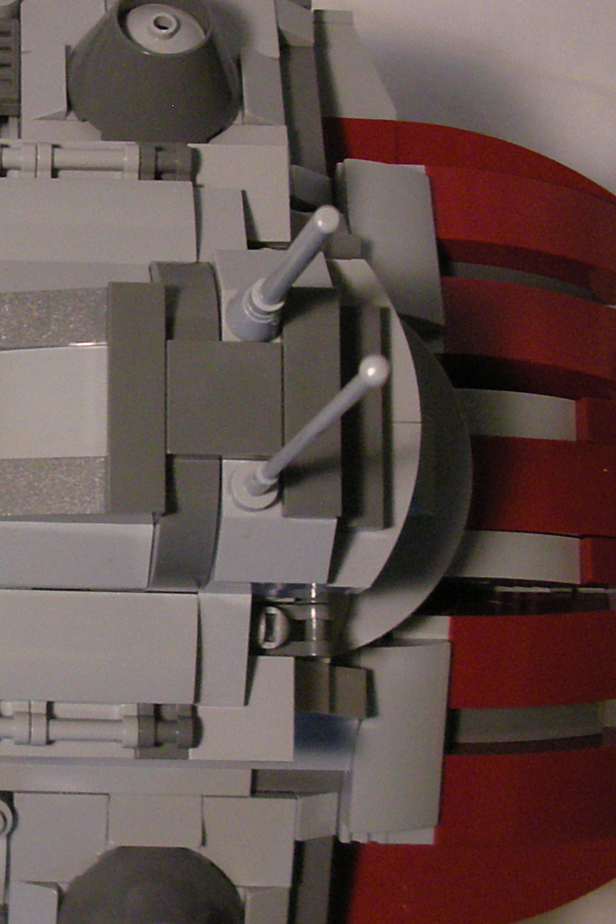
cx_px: -240
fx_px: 2028
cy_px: 466
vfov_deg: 25.7
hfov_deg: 16.1
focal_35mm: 79
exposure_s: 1/26.5
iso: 200
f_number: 2.8
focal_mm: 5.8
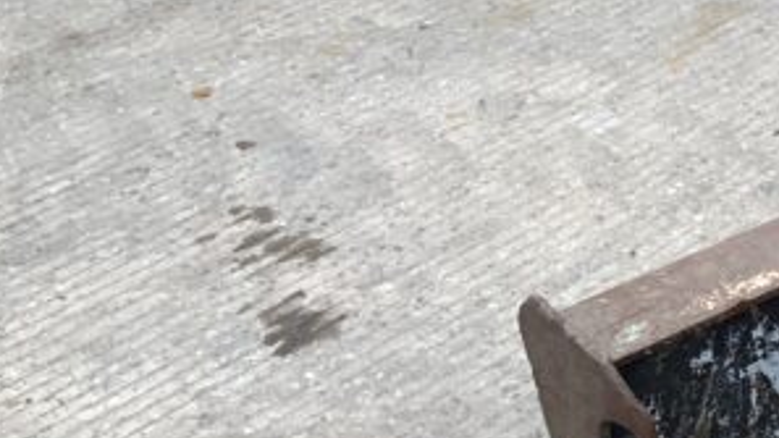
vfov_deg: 10.8
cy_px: -152
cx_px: 1033
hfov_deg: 18.2
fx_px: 2251
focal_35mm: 109
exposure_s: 1/324
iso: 16
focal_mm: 3
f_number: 1.8
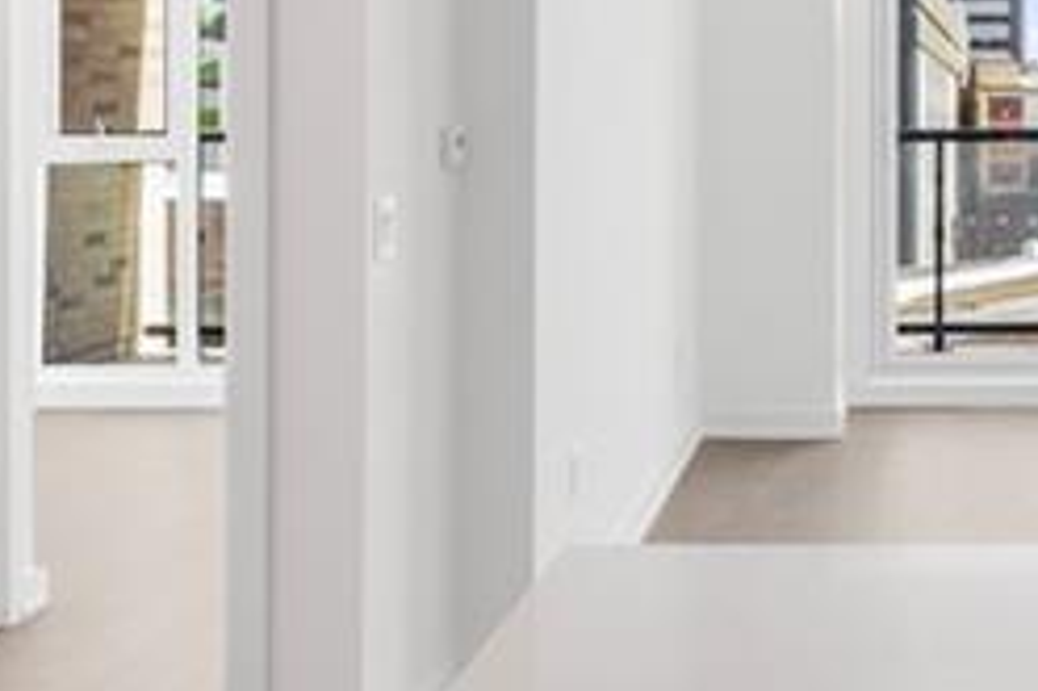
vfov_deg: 20.1
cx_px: 975
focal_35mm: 66
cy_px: 46
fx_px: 1902
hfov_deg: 29.0
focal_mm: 16
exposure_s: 1/10
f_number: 8
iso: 400
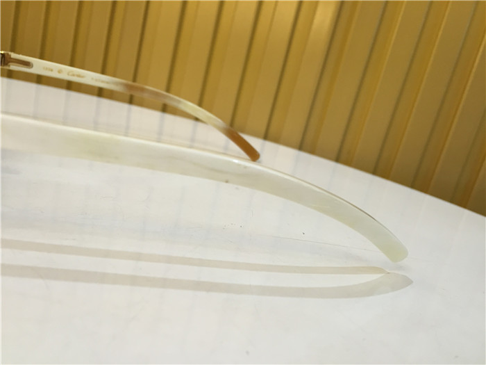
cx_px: 243
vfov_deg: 48.2
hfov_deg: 61.7
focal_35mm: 29
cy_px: 182
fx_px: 407
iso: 100
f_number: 2.2
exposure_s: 1/33
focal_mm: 4.15
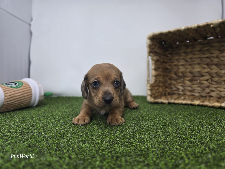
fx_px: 149
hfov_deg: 73.9
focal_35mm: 23
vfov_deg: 58.9
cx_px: 112
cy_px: 84
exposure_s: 1/120
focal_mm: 6.3
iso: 32
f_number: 1.7
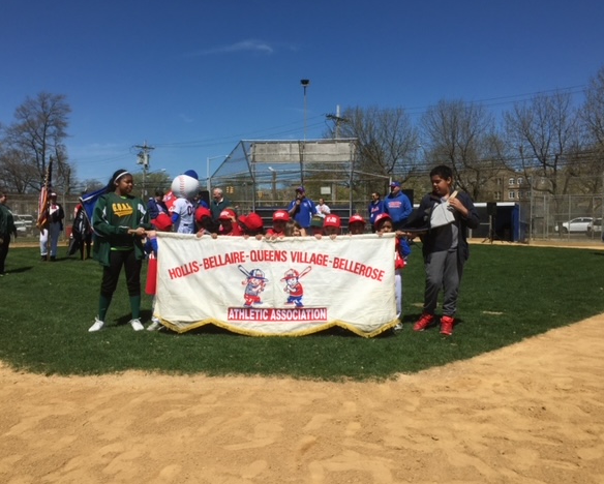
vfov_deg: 47.2
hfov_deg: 57.1
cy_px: 242
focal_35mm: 31
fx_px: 555
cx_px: 281
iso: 32
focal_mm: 4.15
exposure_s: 1/3968
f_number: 2.2
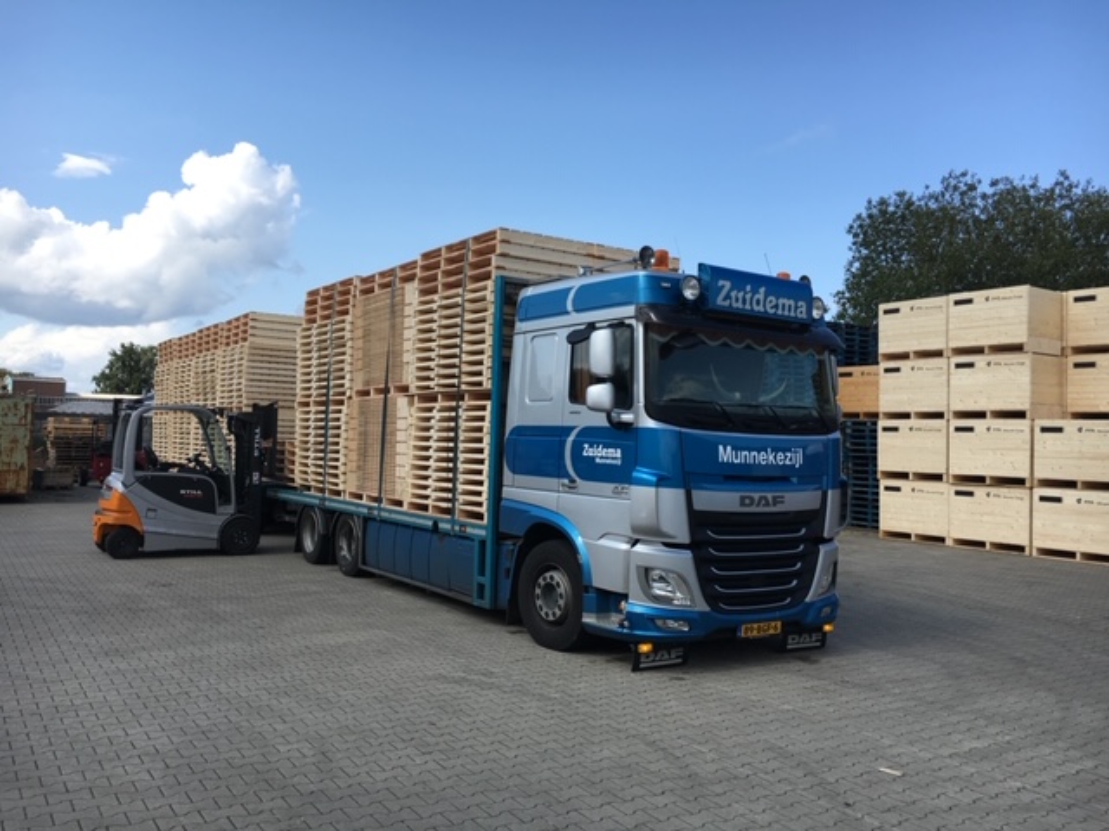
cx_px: 554
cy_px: 416
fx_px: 929
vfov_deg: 48.2
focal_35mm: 29
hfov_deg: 61.7
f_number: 2.2
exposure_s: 1/1304
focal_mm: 4.15
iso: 25
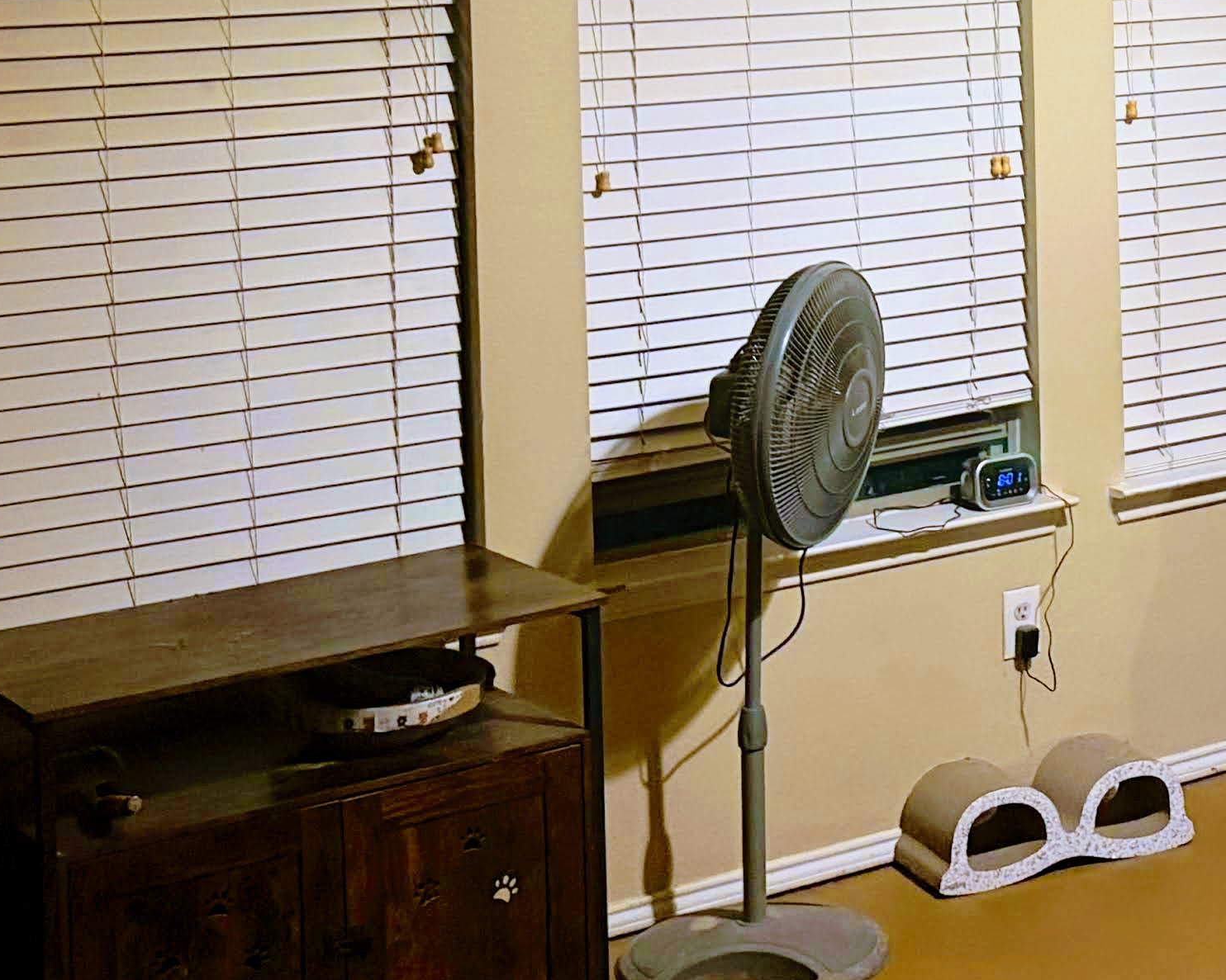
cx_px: 1303
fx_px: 2866
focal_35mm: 79
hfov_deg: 22.9
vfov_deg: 18.8
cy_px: -45
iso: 500
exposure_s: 1/40
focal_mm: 5.96
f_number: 1.6
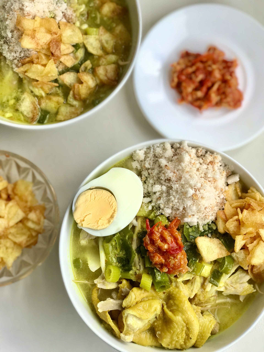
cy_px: 176
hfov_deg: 25.7
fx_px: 580
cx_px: 132
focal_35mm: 57
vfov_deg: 33.8
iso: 20
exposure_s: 1/100
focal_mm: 6.6
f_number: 2.8
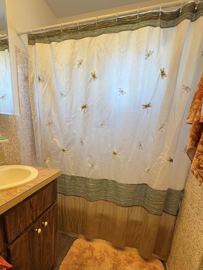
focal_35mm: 20
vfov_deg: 79.7
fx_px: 156
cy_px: 174
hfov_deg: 65.1
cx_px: 77
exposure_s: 1/120
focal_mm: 2.22
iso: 250
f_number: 2.2
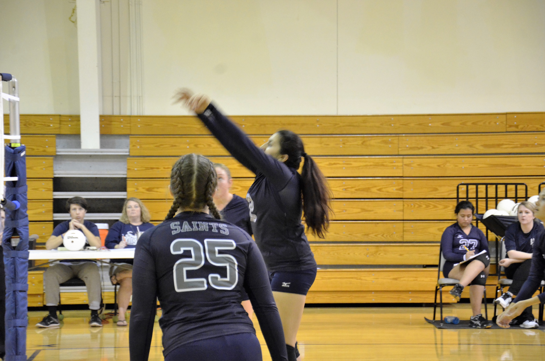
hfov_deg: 17.1
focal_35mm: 120
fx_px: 1813
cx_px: 272
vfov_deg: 11.4
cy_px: 180
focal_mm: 80
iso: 4000
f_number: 5.3
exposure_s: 1/40
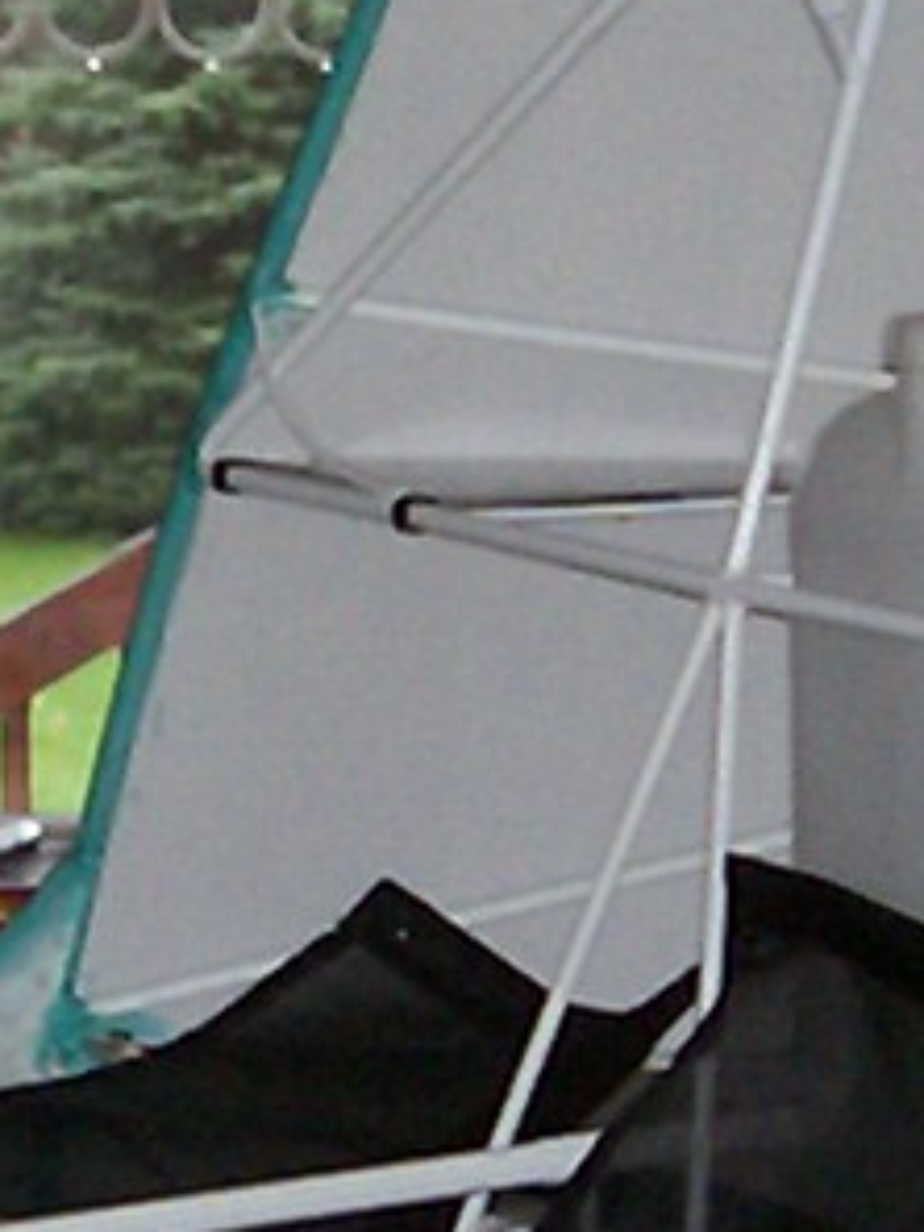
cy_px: 807
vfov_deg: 8.4
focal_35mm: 235
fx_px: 8364
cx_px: 491
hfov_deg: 6.3
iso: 80
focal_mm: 5.6
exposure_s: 1/64
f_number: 2.7
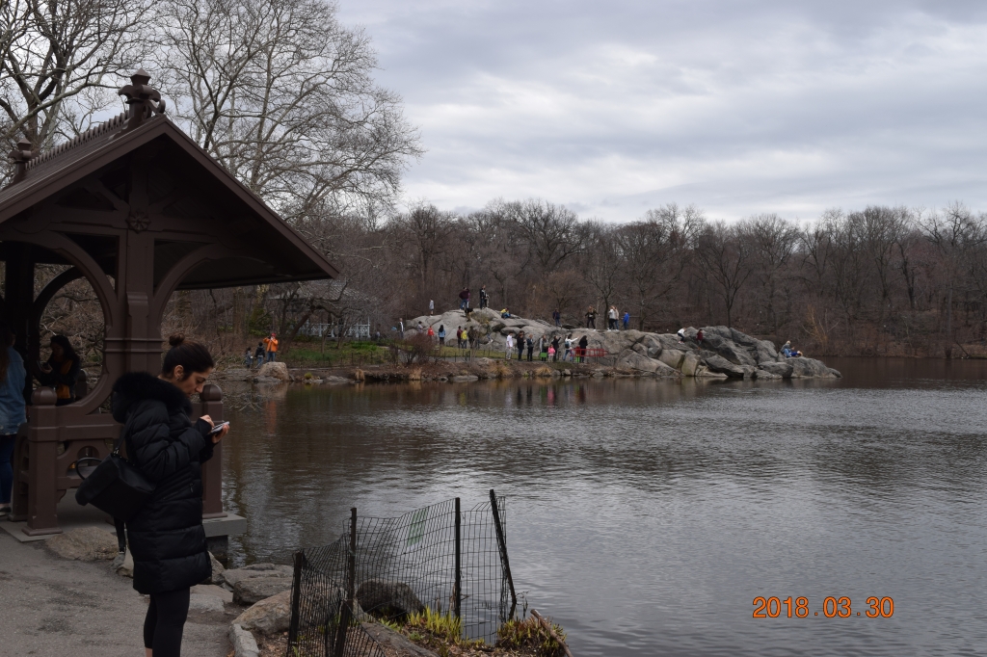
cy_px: 328
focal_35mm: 36
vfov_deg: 36.8
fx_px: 987
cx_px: 494
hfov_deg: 53.1
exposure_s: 1/320
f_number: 9
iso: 200
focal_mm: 24
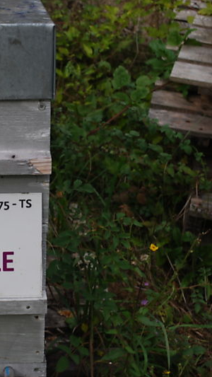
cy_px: 188
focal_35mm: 85
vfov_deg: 25.0
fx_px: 849
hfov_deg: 13.7
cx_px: -59
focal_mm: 36
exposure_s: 1/60
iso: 100
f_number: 8
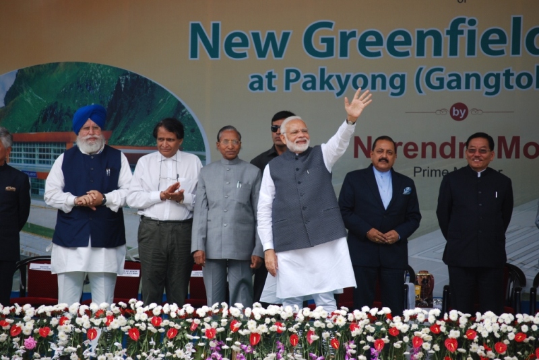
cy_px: 180
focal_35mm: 180
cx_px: 270
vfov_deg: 7.6
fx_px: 2697
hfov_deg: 11.4
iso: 200
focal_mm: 120
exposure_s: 1/200
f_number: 4.8
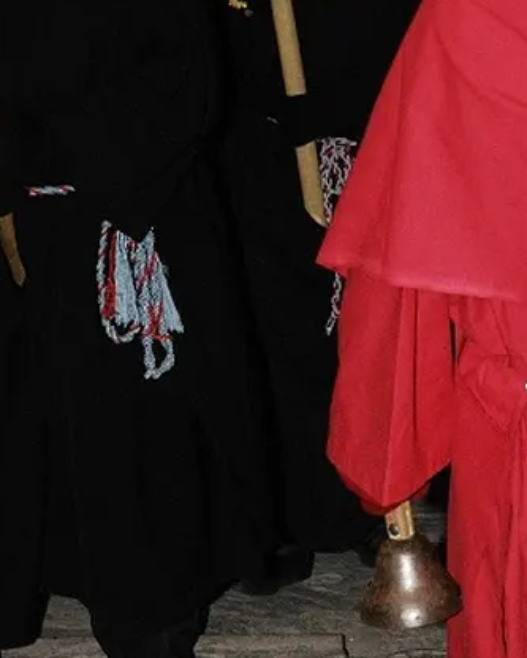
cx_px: 677
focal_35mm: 188
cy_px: -36
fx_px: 3664
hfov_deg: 8.1
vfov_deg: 10.2
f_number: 3.5
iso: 640
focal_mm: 31
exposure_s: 1/30
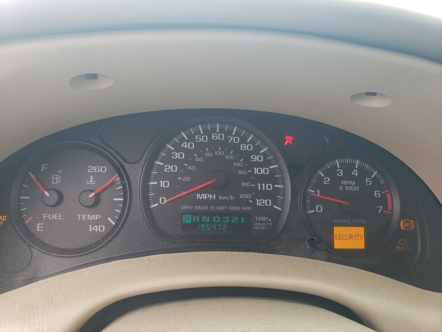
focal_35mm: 26
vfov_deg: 53.1
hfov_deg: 67.3
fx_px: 332
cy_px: 166
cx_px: 221
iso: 50
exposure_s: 1/125
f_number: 1.5
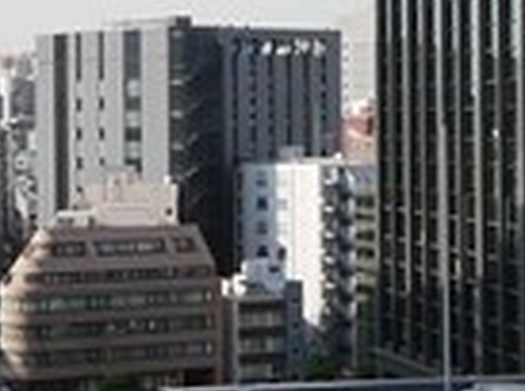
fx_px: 1588
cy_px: 150
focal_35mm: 105
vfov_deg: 14.0
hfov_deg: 15.8
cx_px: -437
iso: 160
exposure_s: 1/320
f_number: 7.1
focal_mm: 7
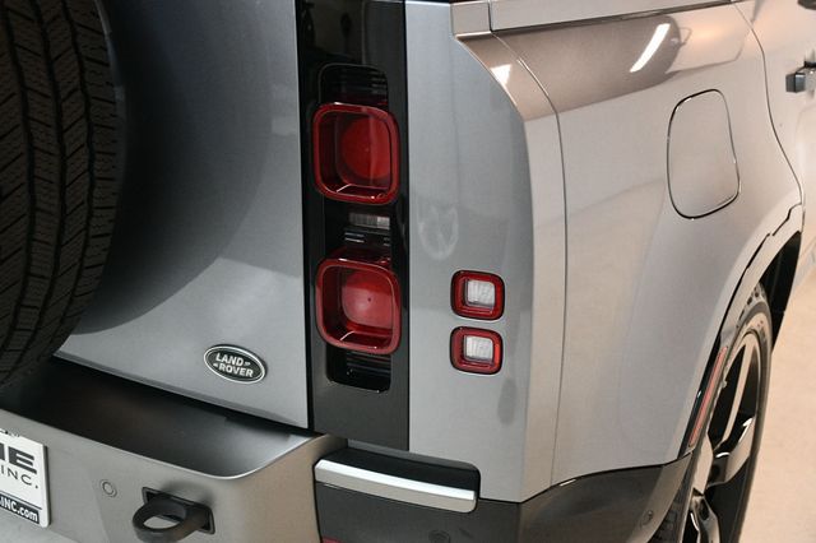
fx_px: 1019
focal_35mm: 45
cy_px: 272
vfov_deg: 29.8
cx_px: 408
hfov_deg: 43.6
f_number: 4
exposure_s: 1/125
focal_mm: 30
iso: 2800
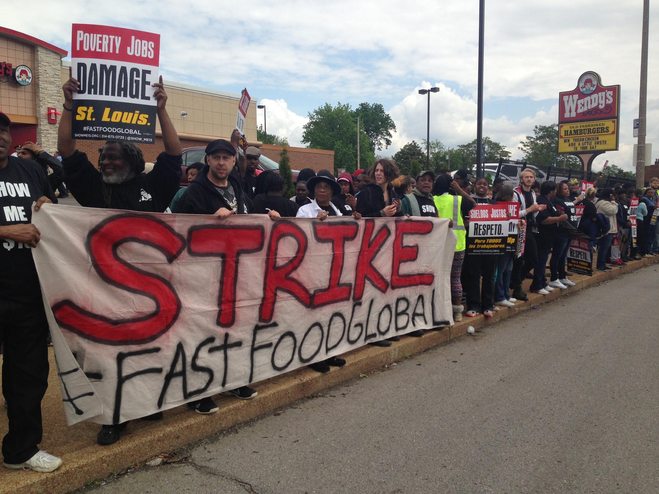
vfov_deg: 42.9
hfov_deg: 55.4
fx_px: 628
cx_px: 330
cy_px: 247
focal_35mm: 33
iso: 50
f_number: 2.4
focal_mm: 4.12
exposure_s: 1/1938
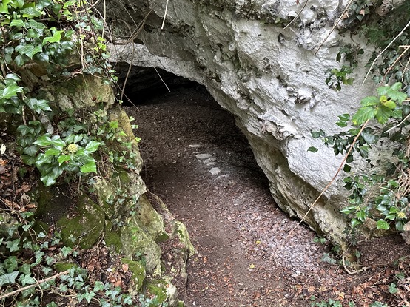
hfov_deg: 67.3
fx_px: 308
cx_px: 209
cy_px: 160
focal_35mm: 26
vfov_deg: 53.0
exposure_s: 1/60
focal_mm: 6.86
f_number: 1.78
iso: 500
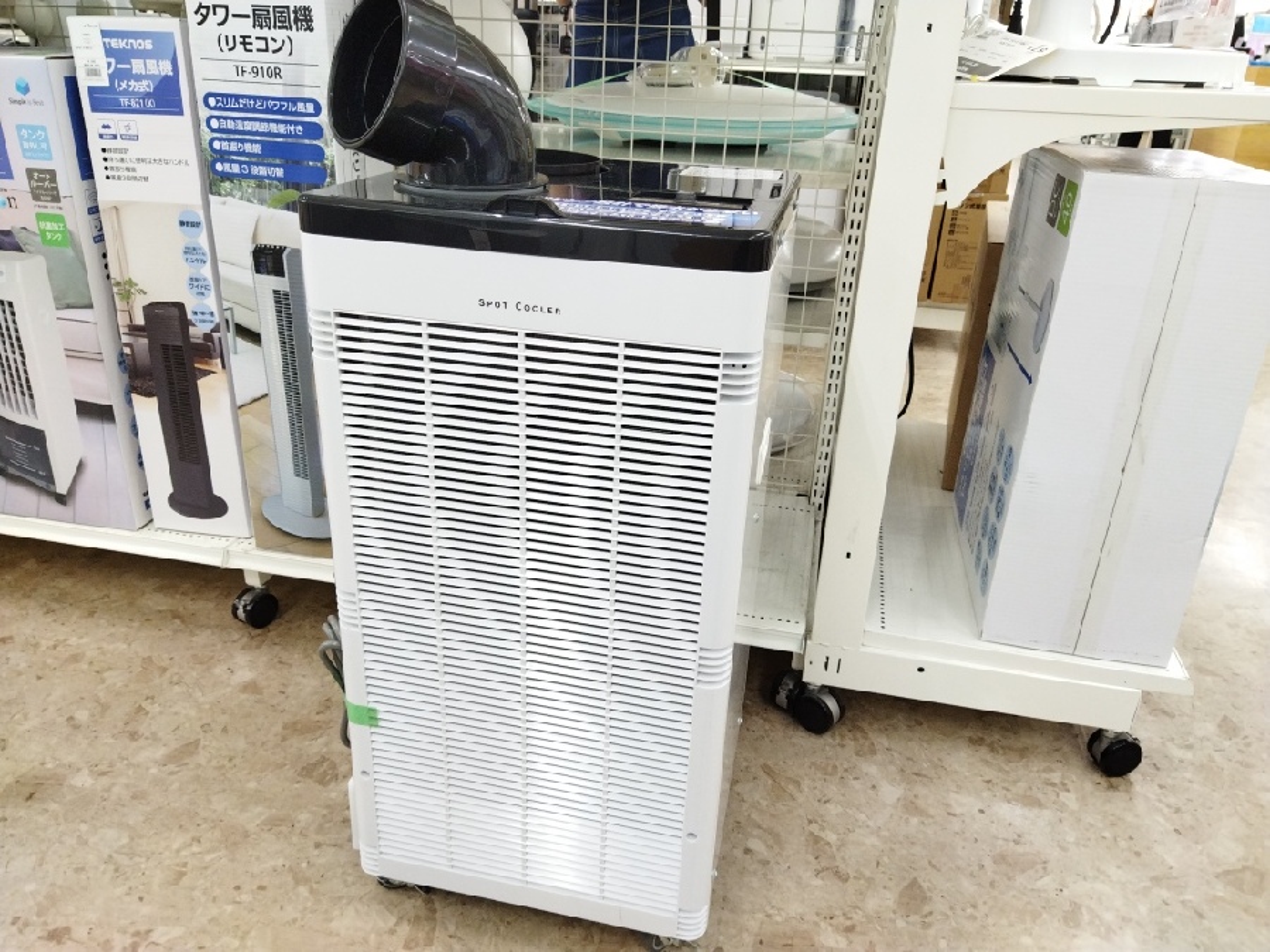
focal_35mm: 27
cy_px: 476
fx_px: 991
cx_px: 635
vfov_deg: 51.4
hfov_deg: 65.3
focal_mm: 4.71
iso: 221
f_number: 1.79
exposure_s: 1/60
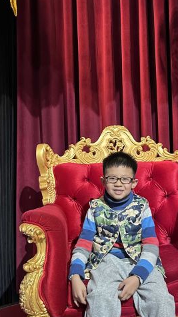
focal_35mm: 47
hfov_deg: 25.4
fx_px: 395
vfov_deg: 43.6
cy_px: 138
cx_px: 109
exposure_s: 1/50
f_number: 1.78
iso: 500
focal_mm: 6.86
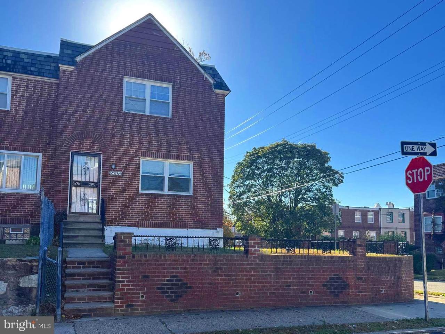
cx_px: 222
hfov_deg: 71.6
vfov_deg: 56.8
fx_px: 309
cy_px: 167
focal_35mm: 24
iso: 80
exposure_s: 1/4608
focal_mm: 6.76
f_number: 1.78
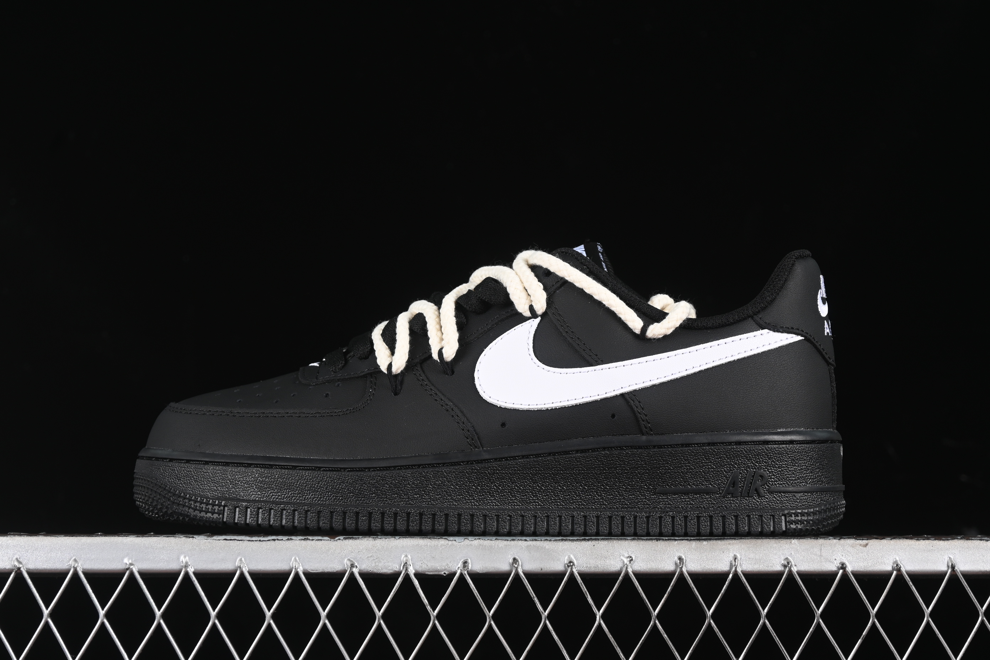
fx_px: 2062
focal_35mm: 75
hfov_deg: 27.0
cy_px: 330
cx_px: 495
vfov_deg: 18.2
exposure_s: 1/50
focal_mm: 50
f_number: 6.3
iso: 160
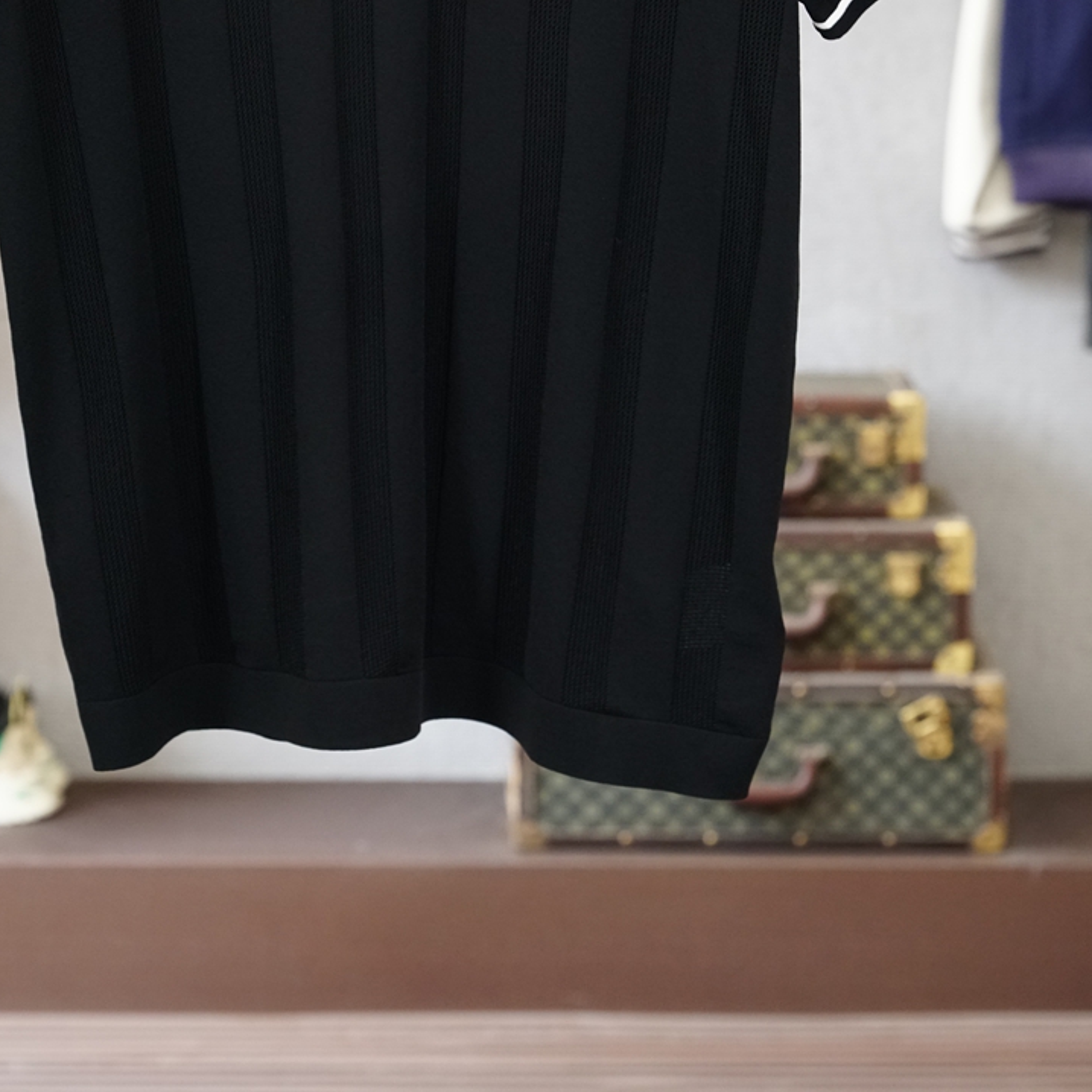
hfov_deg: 17.1
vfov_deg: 17.1
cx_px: 430
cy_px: 546
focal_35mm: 102
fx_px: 3628
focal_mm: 53
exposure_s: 1/100
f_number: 4
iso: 1600
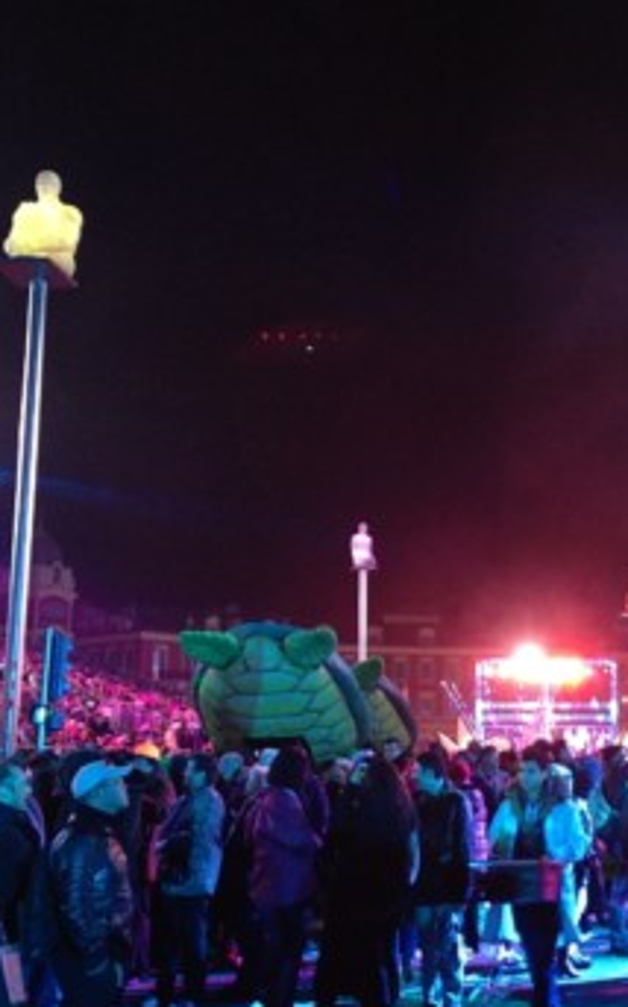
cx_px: 487
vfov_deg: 39.6
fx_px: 1398
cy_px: 501
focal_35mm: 51
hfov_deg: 25.0
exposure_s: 1/20
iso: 320
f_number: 2.4
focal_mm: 4.13
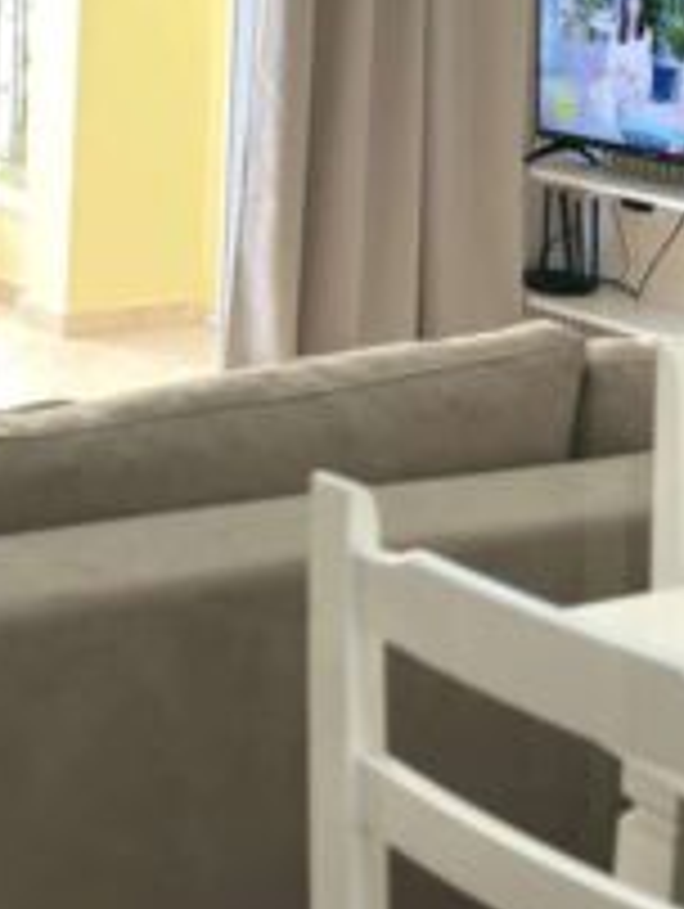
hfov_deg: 15.6
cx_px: 324
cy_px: 135
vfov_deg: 20.3
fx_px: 2498
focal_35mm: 95
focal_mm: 6.86
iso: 160
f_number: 1.78
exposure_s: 1/180
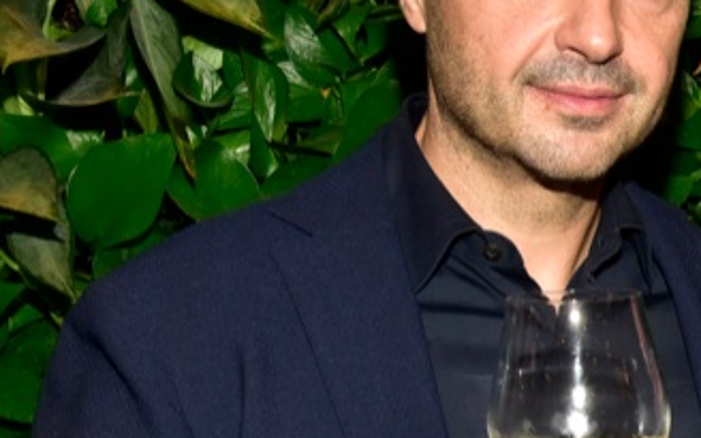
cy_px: 285
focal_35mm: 130
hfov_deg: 15.3
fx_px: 2484
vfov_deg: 10.1
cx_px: 900
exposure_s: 1/60
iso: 1000
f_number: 10
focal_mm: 38
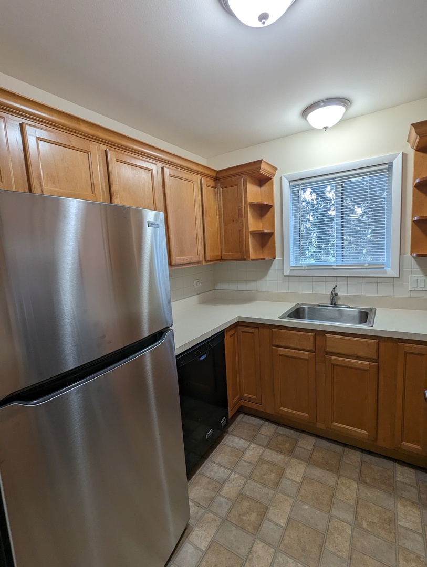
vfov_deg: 94.4
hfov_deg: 78.2
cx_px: 214
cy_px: 284
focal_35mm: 16
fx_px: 263
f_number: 2.2
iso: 72
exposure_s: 1/60
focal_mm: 2.35
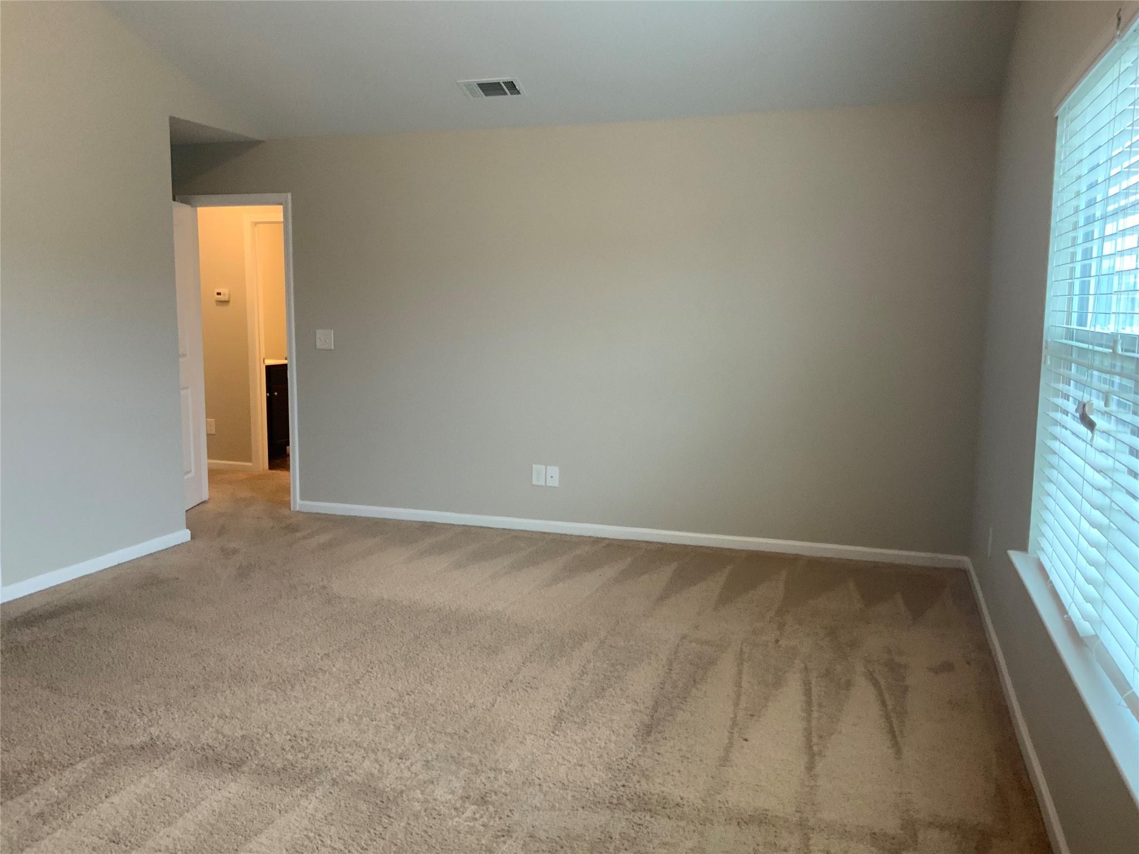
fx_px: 954
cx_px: 570
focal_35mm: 29
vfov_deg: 48.2
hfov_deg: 61.7
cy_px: 427
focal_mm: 3
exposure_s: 1/60
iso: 160
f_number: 1.8
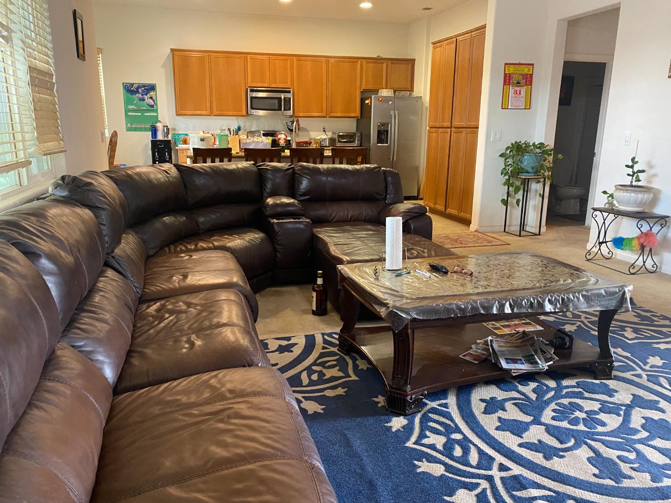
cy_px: 252
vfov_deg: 53.1
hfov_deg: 67.3
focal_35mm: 26
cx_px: 336
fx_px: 504
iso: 500
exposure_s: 1/60
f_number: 1.8
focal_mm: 4.25
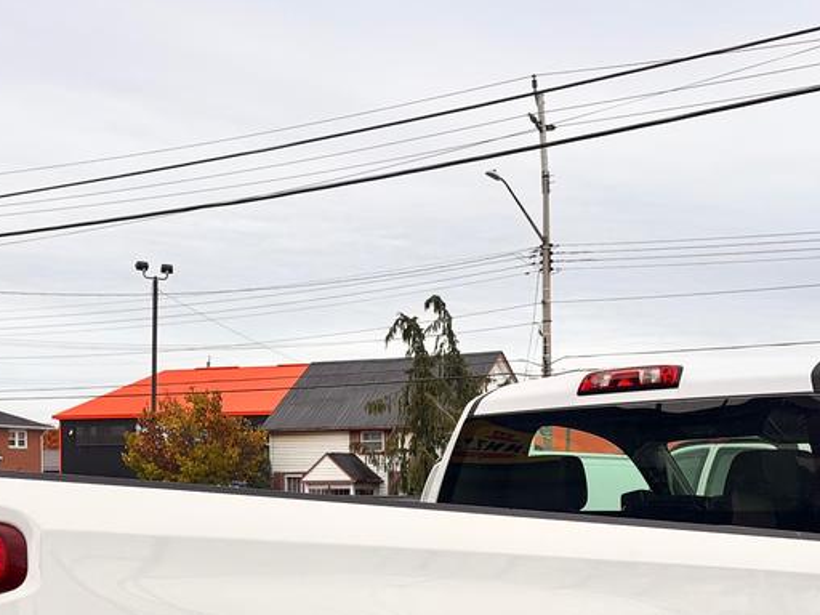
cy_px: 533
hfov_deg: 29.8
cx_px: 412
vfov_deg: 22.1
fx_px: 1540
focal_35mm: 65
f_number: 1.6
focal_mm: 5.96
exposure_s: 1/1751
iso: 50
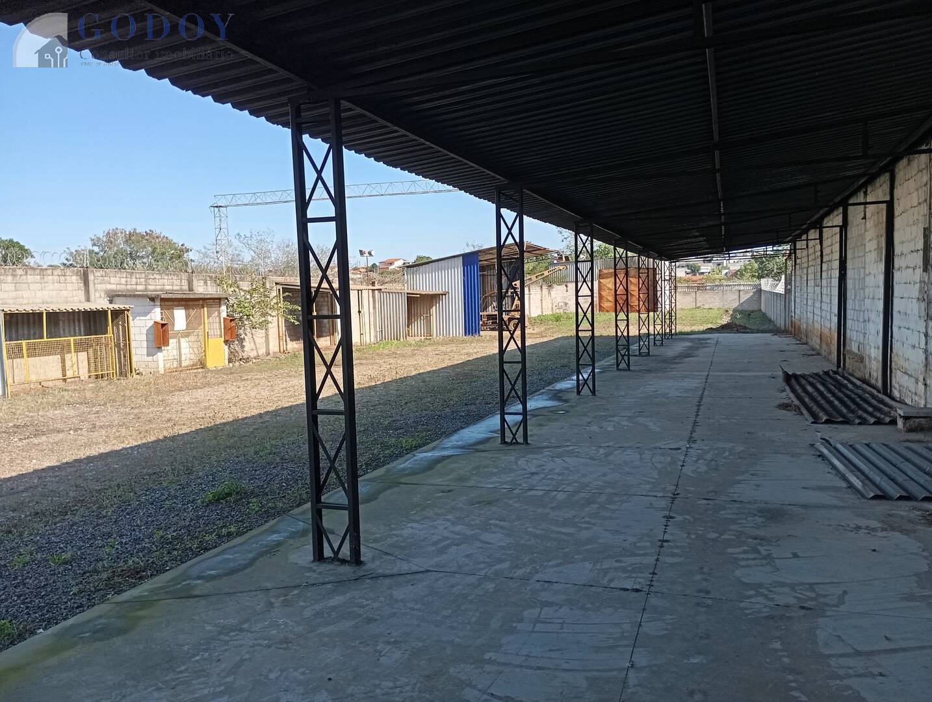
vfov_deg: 49.9
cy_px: 351
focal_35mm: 28
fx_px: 755
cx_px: 466
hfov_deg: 63.4
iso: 100
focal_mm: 4.27
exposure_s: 1/222
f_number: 1.8
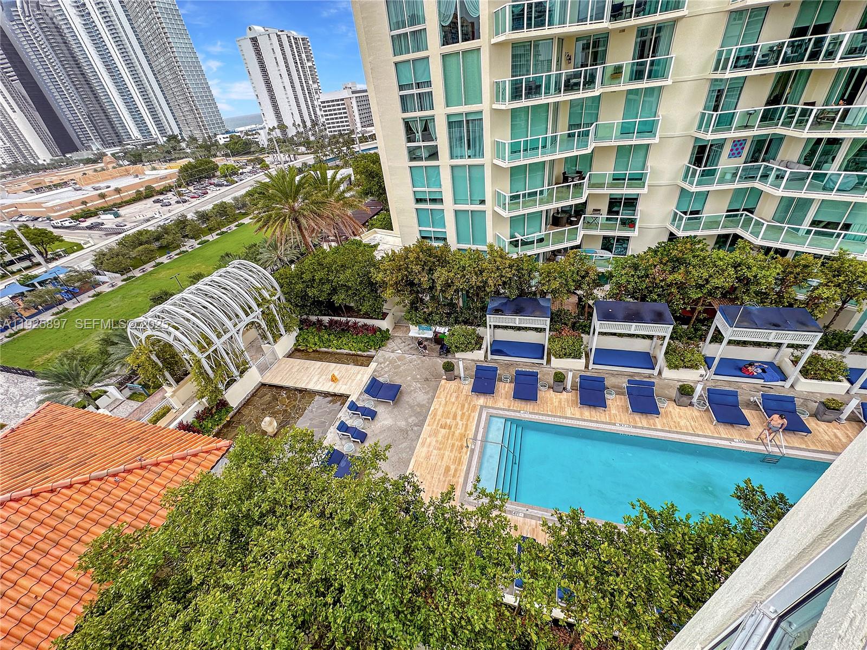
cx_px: 434
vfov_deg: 85.7
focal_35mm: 14
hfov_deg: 102.1
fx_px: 351
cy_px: 325
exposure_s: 1/479
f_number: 2.2
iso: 40
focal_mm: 2.22
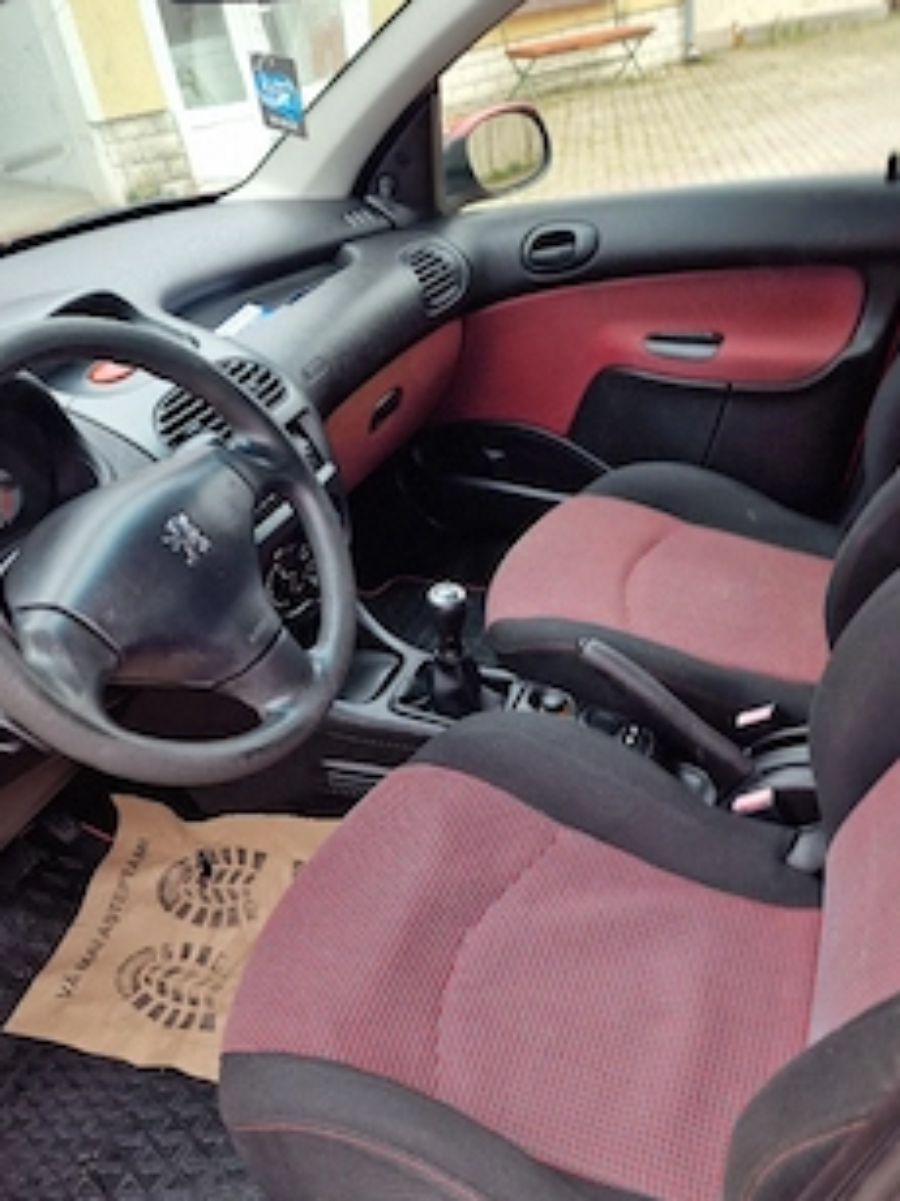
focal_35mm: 30
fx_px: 1041
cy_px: 661
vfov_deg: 59.9
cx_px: 497
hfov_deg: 46.7
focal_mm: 6.4
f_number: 1.8
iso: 50
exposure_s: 1/50
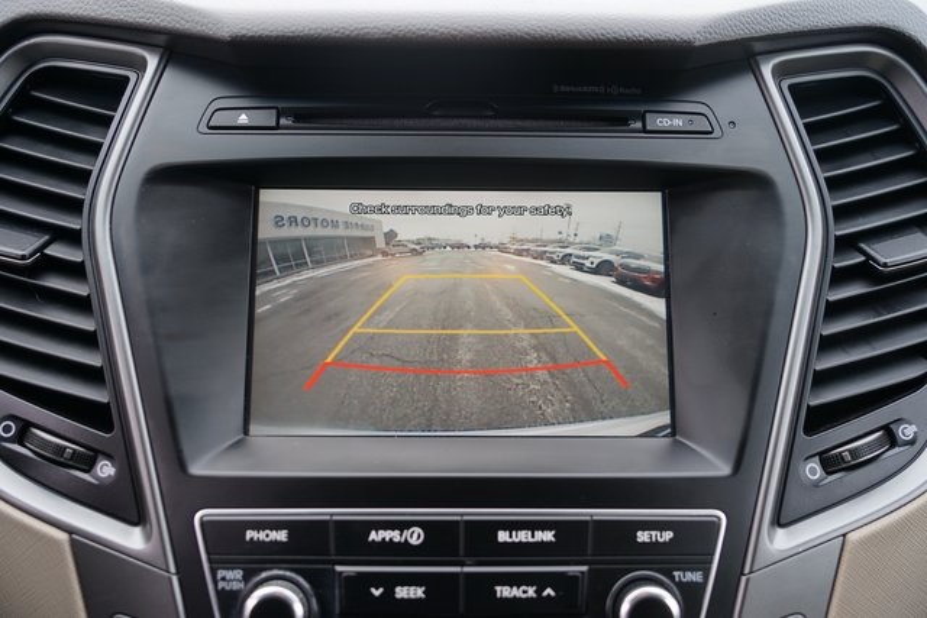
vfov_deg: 32.6
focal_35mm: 41
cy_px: 309
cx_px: 464
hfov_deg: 47.4
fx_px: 1056
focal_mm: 41
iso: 320
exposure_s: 1/160
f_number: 4
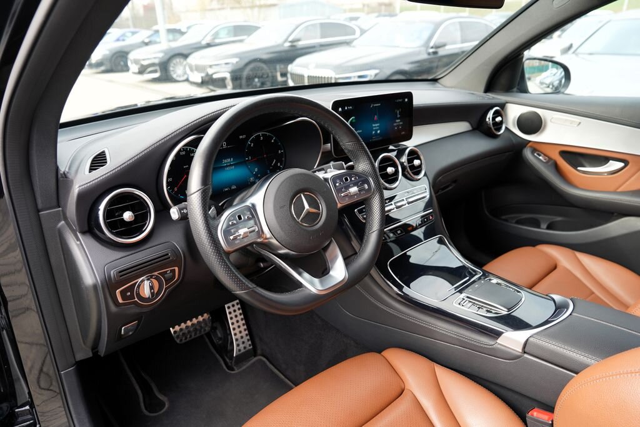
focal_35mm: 24
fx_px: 427
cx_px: 320
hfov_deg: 73.7
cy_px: 214
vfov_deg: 53.1
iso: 100
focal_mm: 24
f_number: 4.5
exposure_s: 1/80
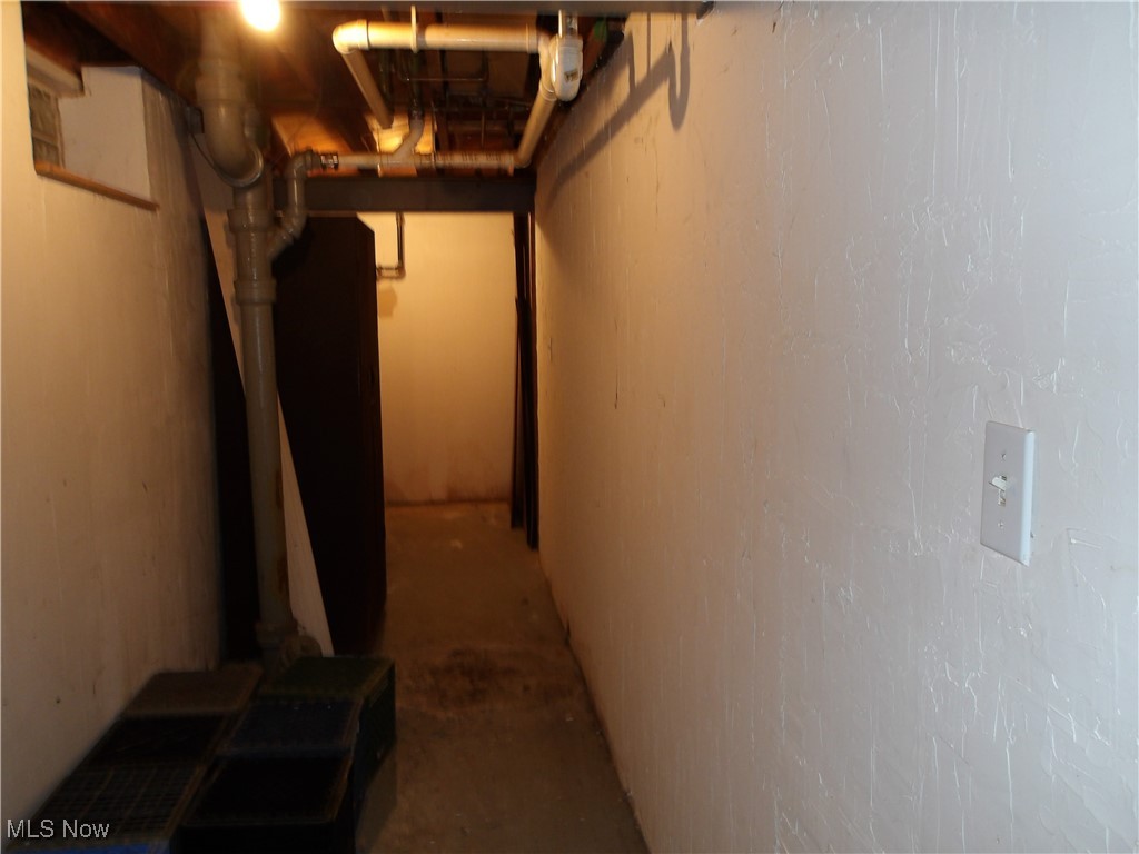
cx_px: 570
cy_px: 427
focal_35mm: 27
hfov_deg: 65.3
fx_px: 888
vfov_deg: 51.4
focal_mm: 4.9
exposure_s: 1/15
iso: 200
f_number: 3
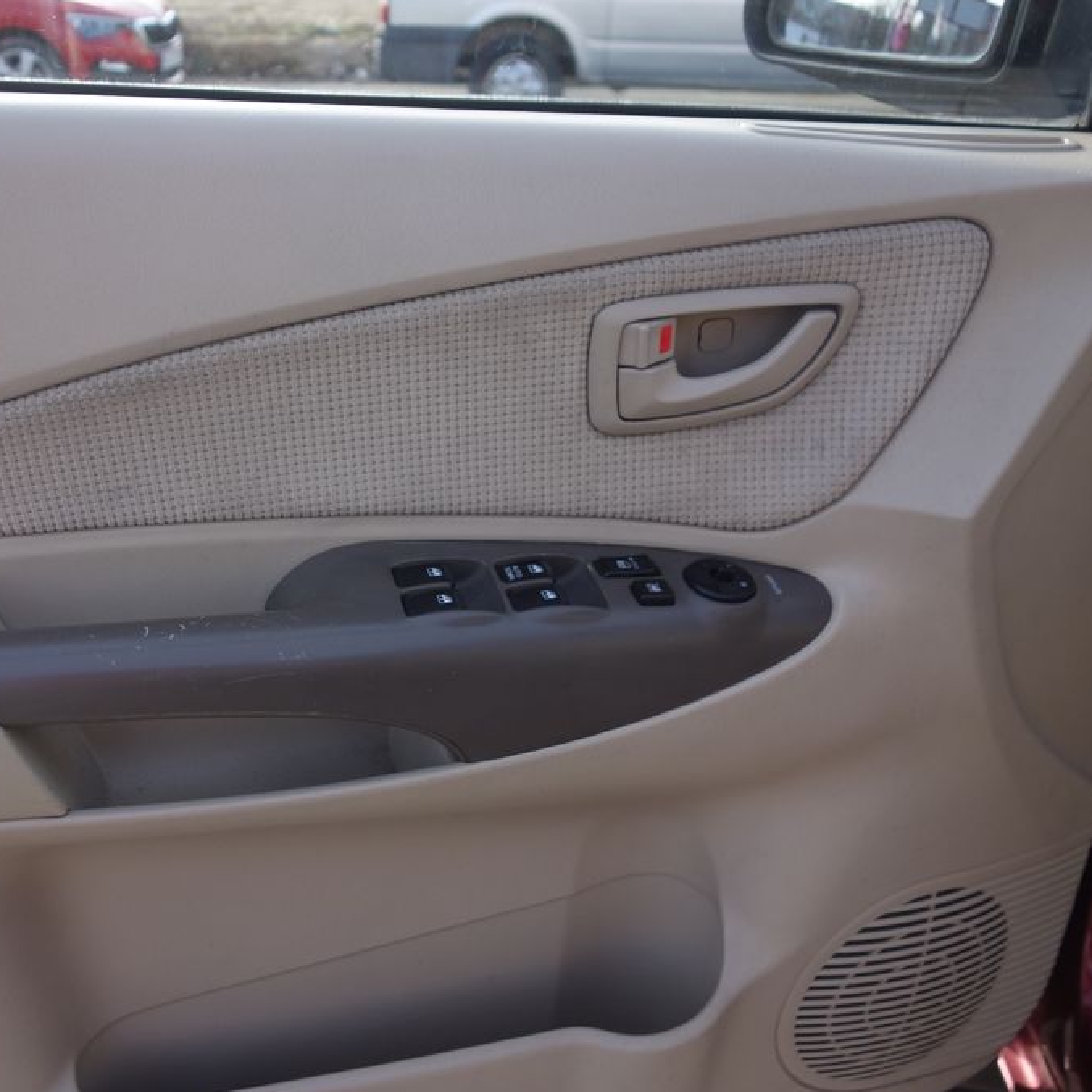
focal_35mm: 36
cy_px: 548
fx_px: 1285
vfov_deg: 46.0
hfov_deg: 45.4
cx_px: 368
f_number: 2.5
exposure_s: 1/400
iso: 125
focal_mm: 10.4
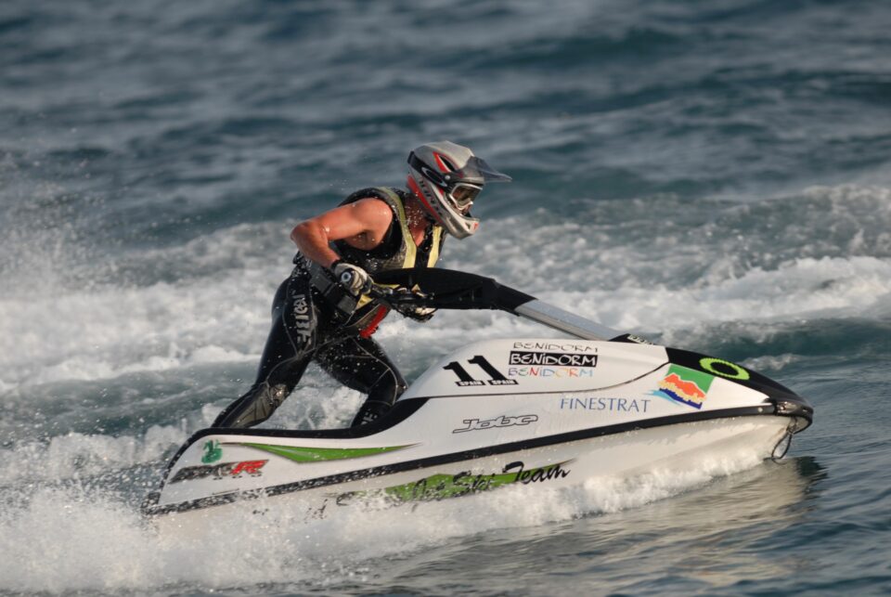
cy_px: 298
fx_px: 11153
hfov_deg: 4.6
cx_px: 446
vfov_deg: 3.1
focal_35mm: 450
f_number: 4
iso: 100
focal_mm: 300
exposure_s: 1/1000
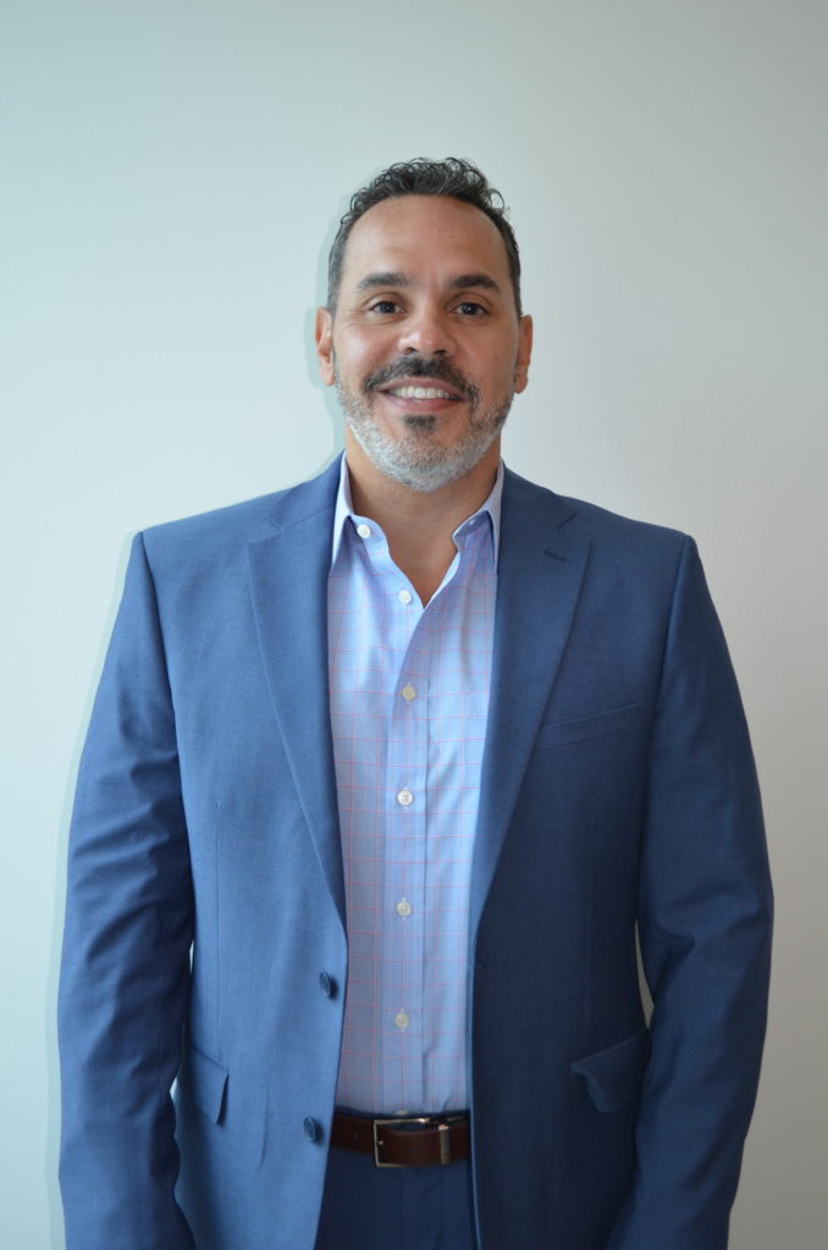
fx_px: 1820
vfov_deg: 37.9
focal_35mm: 52
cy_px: 625
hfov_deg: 25.6
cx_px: 414
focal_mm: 35
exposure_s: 1/100
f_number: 5
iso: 400
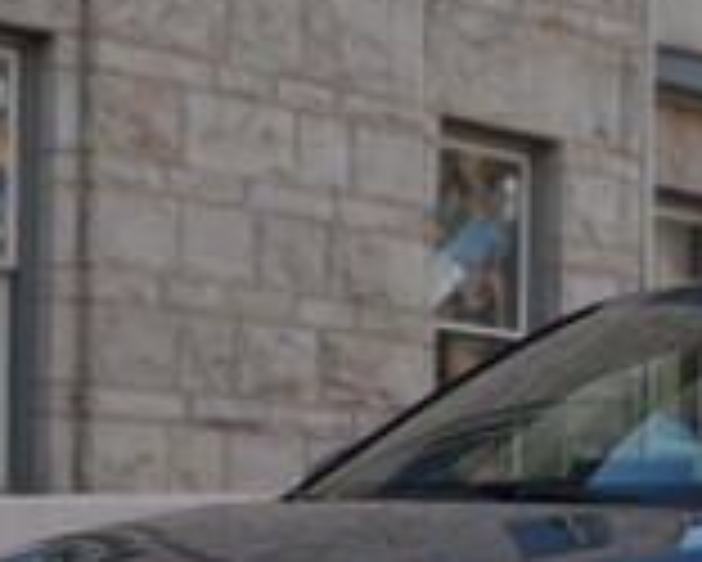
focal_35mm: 127
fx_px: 2640
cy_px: 706
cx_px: 711
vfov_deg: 11.9
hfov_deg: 14.9
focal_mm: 22
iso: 200
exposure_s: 1/125
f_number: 5.6
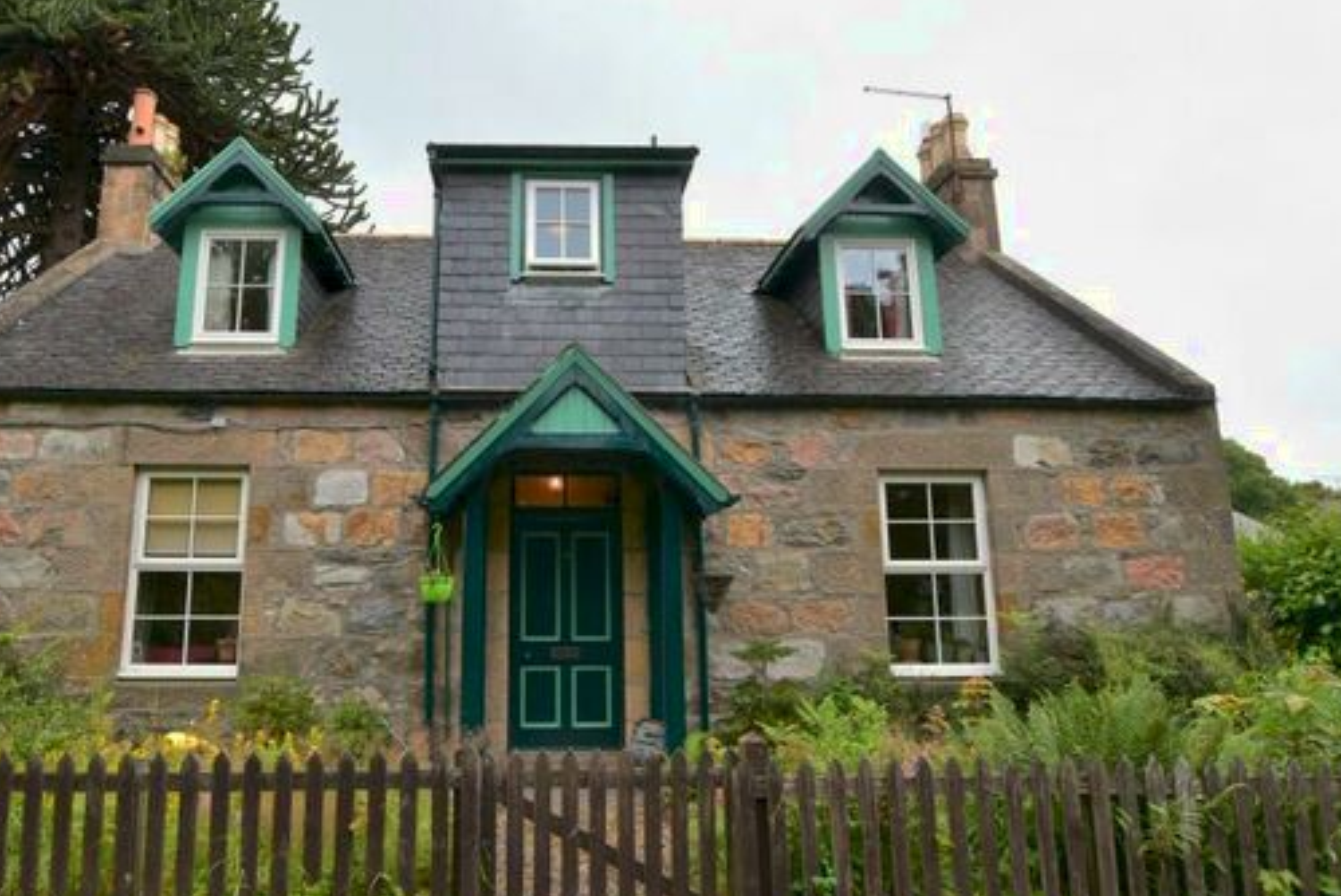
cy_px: 444
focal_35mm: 21
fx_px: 783
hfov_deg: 80.4
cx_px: 552
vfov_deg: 59.6
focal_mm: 10
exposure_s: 1/250
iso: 400
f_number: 10
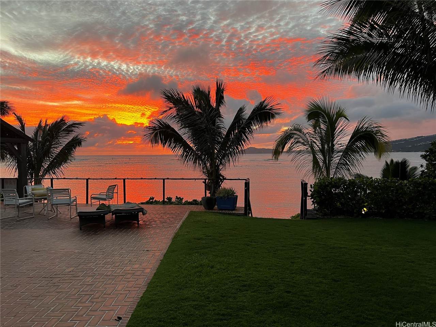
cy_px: 164
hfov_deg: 67.3
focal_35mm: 26
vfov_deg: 53.1
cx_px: 218
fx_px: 327
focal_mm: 5.7
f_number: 1.5
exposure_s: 1/73
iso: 125
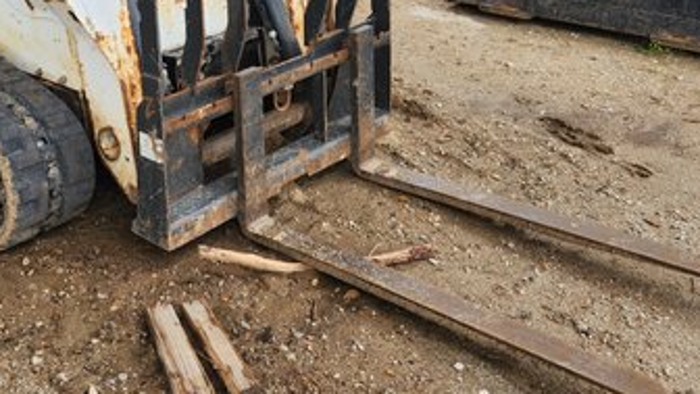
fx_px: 872
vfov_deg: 24.5
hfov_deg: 42.8
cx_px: 205
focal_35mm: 47
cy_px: 20
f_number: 1.8
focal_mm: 5.4
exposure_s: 1/325
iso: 20
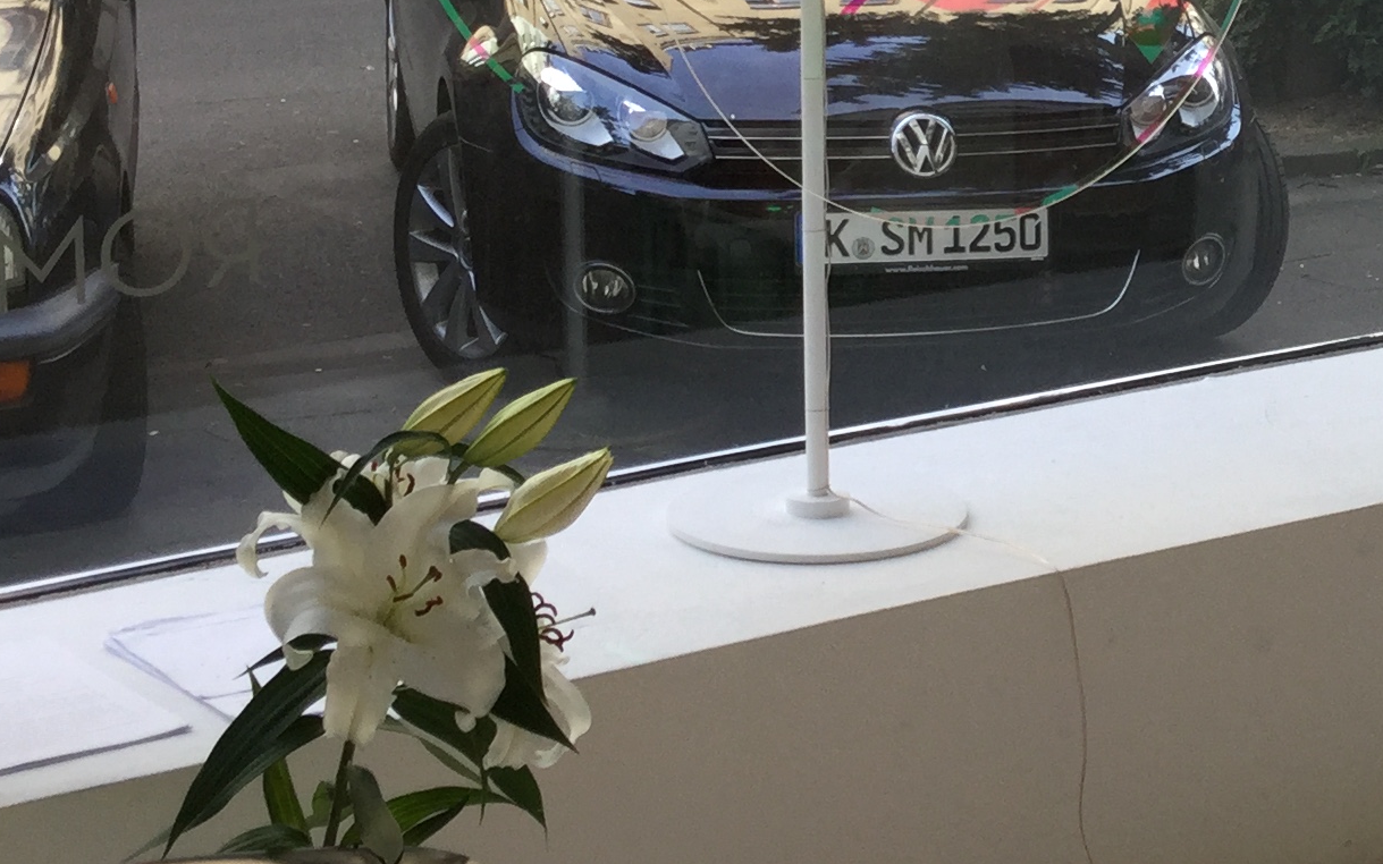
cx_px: 1304
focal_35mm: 88
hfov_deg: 22.8
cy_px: 149
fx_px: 3317
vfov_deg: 14.7
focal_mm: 3.3
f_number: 2.4
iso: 25
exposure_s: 1/100
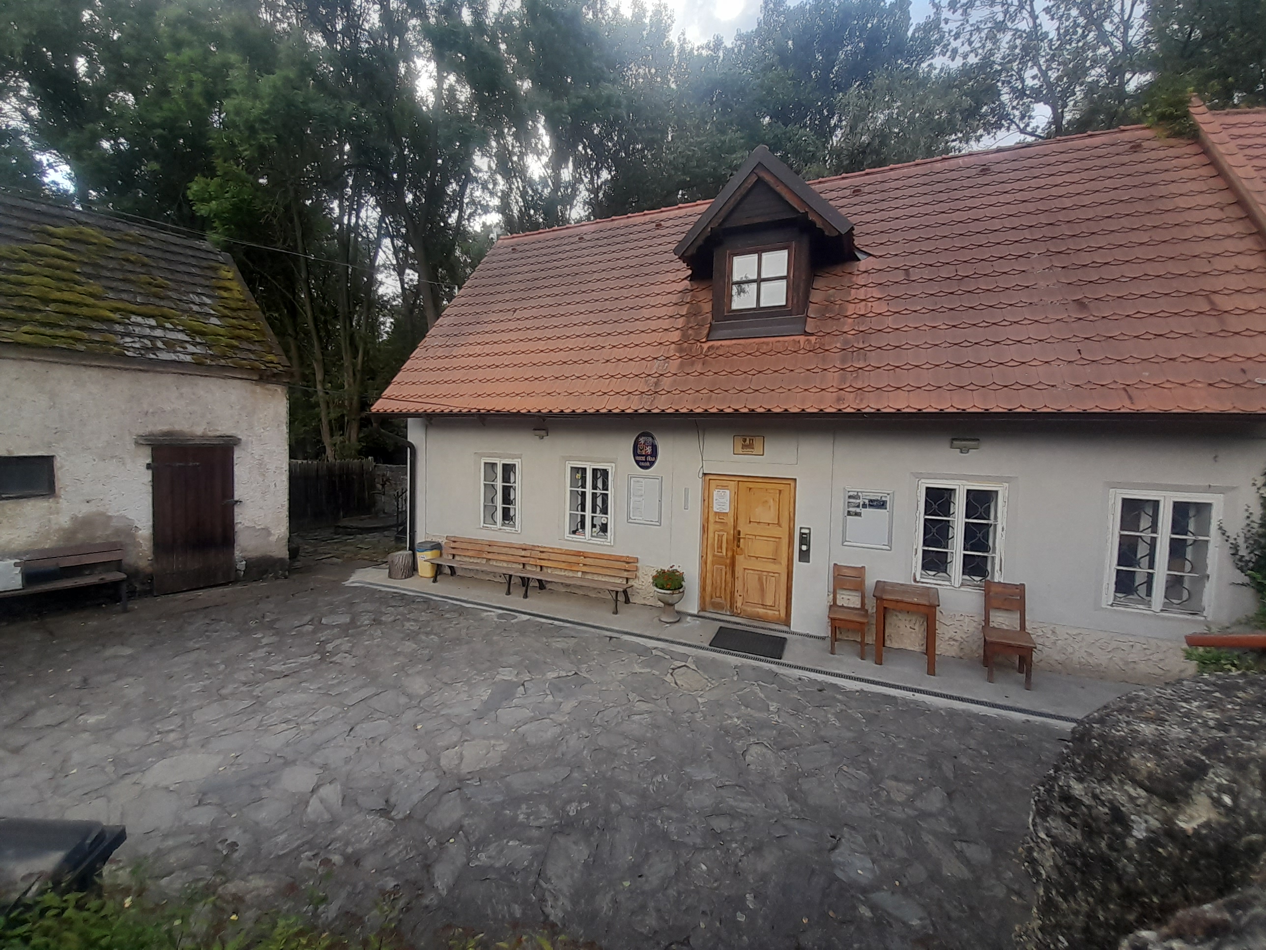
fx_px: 475
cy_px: 475
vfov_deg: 89.9
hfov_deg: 106.2
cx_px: 633
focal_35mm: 13
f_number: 2.2
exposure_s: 1/100
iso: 40
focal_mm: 1.13
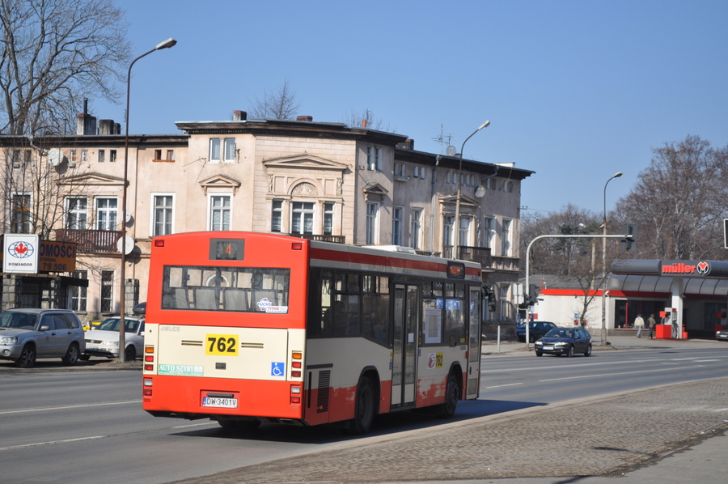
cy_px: 242
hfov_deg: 24.6
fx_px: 1666
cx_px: 364
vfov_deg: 16.5
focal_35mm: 82
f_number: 7.1
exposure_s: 1/1600
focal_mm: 55
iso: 400
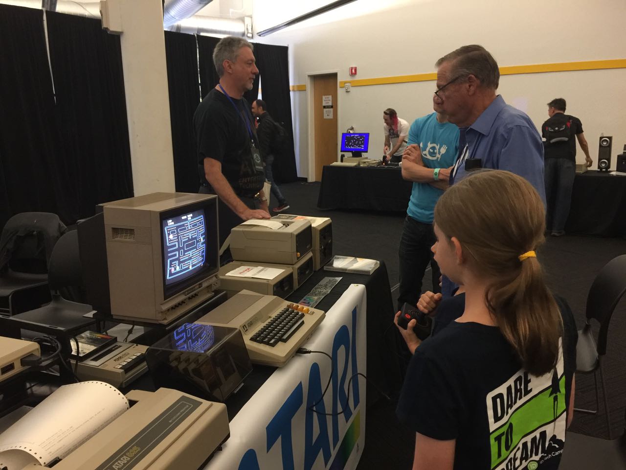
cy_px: 235
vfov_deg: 48.2
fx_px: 524
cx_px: 313
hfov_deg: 61.7
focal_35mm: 29
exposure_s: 1/15
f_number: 2.2
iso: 125
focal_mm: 4.15
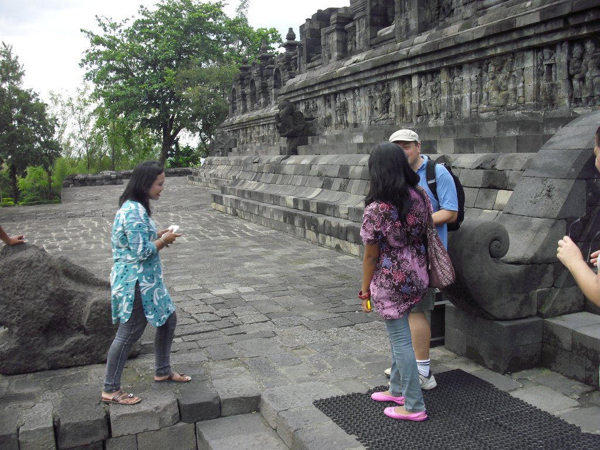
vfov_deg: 37.7
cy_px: 225
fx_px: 659
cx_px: 300
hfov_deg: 49.0
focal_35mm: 38
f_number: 8
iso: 100
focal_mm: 6.2
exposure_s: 1/80
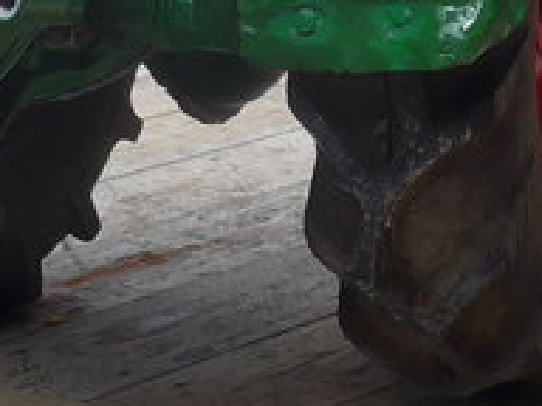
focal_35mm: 213
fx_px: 3335
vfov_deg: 6.7
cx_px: 531
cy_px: -445
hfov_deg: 9.2
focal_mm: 7
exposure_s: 1/320
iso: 80
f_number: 2.8
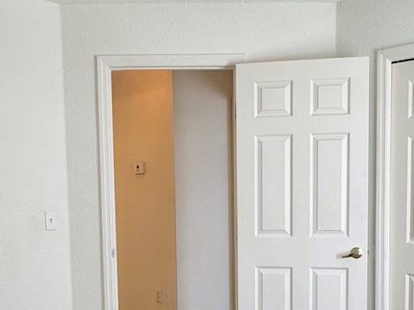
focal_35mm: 46
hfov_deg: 41.2
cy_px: 228
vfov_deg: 31.0
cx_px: 195
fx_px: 550
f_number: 2.2
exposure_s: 1/120
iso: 80
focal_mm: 2.22
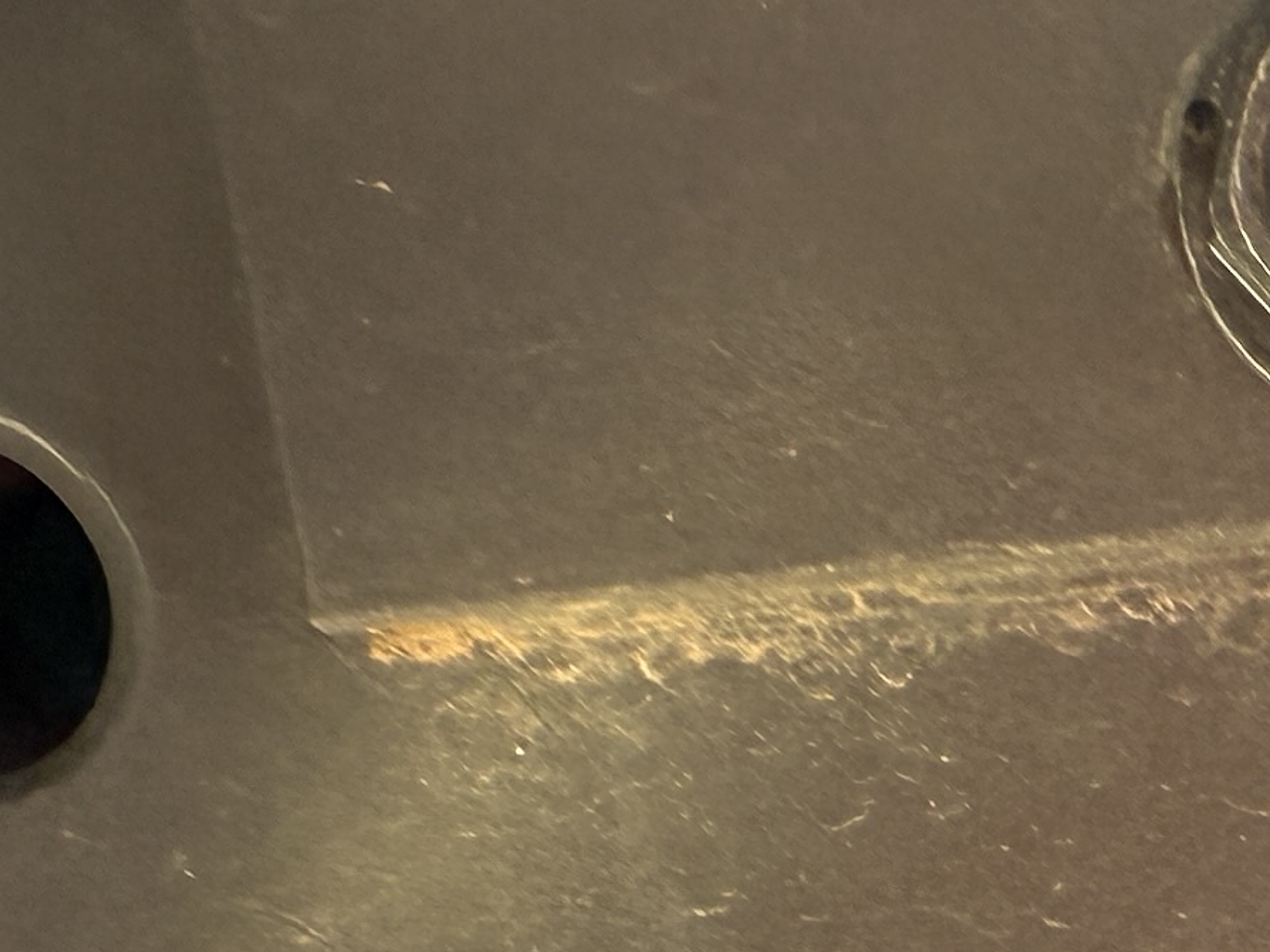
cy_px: 1823
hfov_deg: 15.2
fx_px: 3962
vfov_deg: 12.3
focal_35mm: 108
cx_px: 2418
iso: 125
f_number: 2.2
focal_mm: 2.22
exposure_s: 1/113
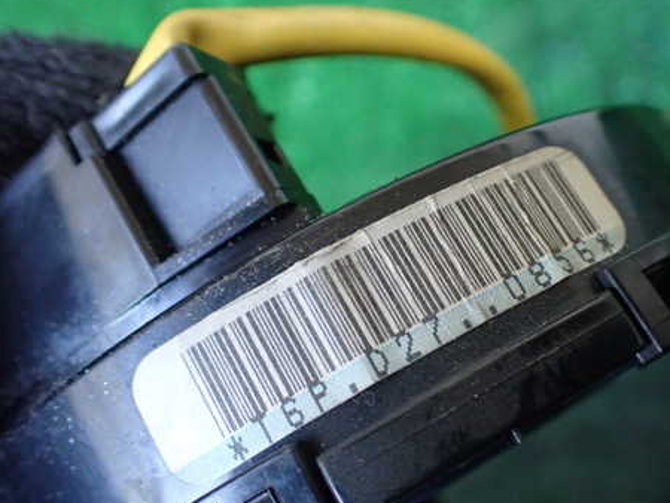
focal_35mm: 40
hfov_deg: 46.4
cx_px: 420
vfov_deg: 35.9
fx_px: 775
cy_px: 289
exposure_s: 1/125
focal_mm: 5.4
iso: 800
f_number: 2.3
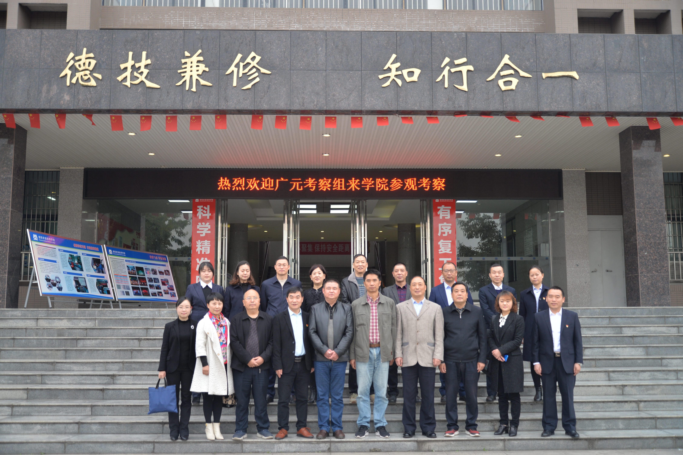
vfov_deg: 36.9
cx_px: 342
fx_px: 683
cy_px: 228
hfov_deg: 53.1
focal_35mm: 36
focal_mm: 36
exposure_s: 1/100
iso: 250
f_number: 4
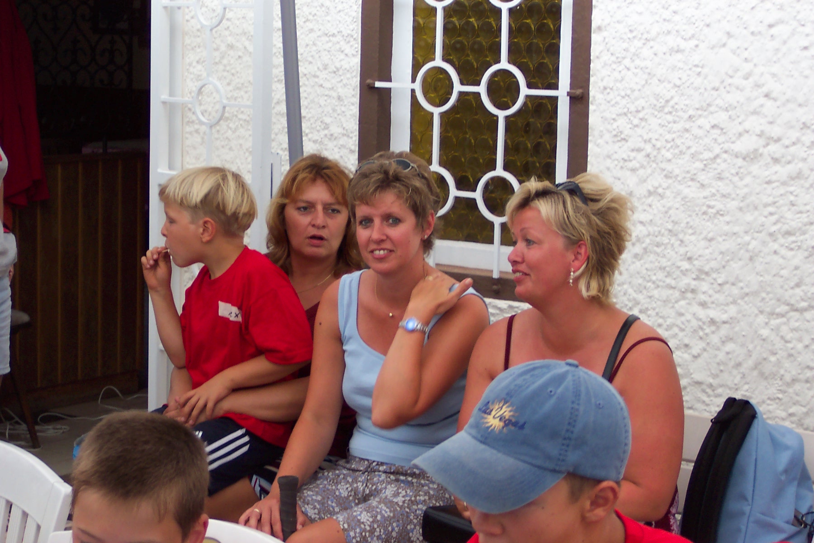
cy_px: 272
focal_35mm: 89
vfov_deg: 15.4
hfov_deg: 22.9
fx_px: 2012
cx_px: 407
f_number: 4
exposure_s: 1/90
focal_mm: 18.7
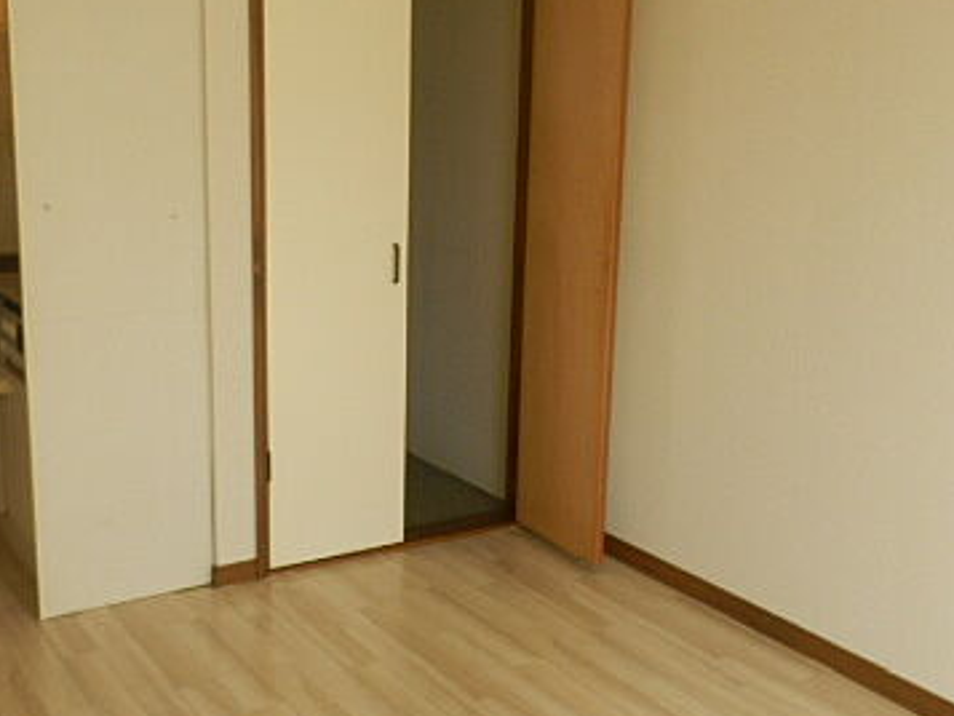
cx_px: 446
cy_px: 350
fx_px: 1185
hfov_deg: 43.8
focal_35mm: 43
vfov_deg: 33.6
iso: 80
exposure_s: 1/125
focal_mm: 4.2
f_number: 3
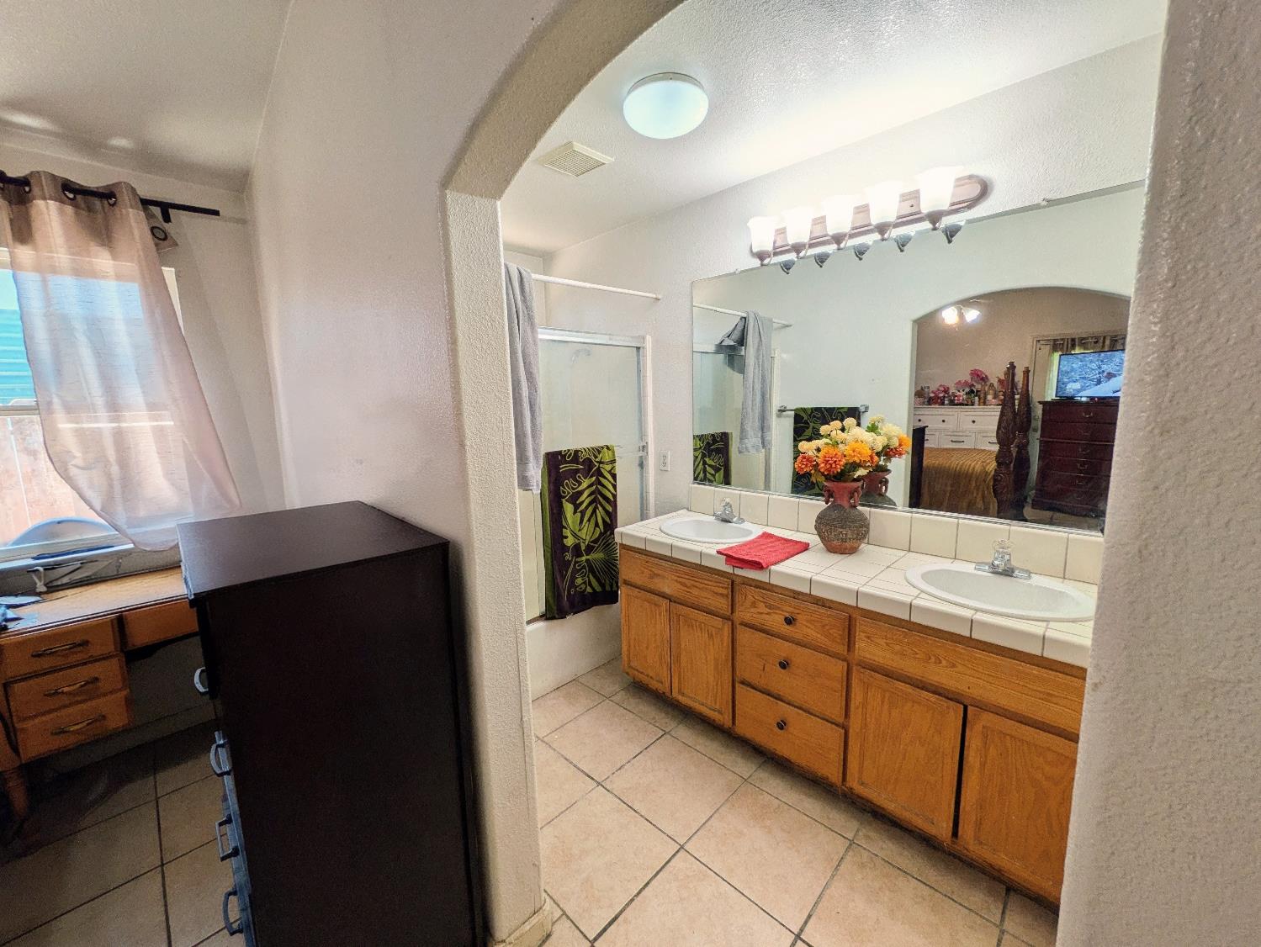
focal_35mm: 14
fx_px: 510
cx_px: 630
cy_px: 474
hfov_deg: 102.0
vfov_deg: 85.7
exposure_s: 1/120
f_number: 2.2
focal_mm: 1.83
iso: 59
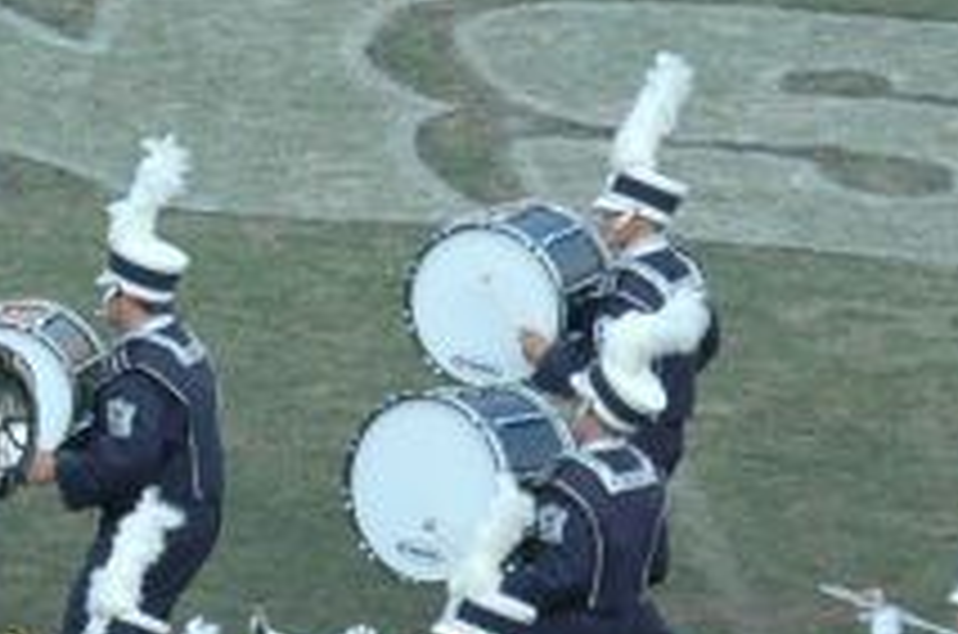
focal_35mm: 649
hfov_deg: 3.2
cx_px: -481
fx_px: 17232
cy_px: 715
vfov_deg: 2.1
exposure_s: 1/250
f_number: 5.3
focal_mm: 90
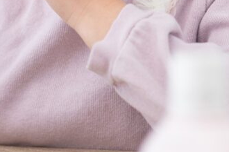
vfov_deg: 4.4
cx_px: 37
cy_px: -66
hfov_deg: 6.7
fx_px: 1965
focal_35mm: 309
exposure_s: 1/250
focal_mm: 85
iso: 800
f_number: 2.5
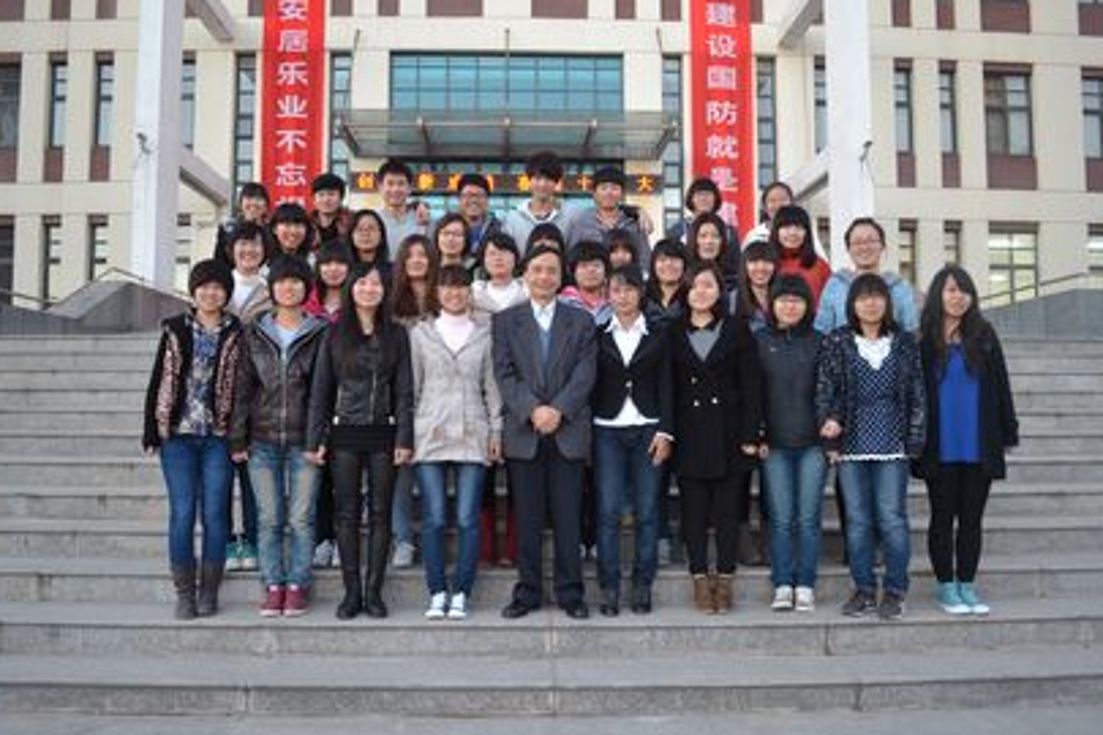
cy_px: 373
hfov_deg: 65.5
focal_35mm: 28
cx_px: 537
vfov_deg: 46.4
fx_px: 858
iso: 400
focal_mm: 18
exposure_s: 1/20
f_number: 3.5
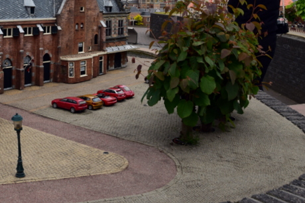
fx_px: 398
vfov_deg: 27.8
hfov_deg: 40.5
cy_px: 27
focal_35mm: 47
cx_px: 69
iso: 125
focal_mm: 18
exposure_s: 1/80
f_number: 8
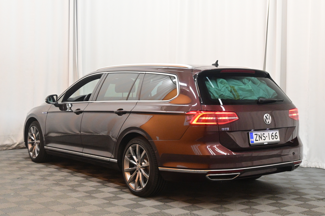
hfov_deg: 38.9
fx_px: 460
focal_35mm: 51
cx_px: 162
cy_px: 108
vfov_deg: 26.5
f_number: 5.6
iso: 4500
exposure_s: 1/50
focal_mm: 34
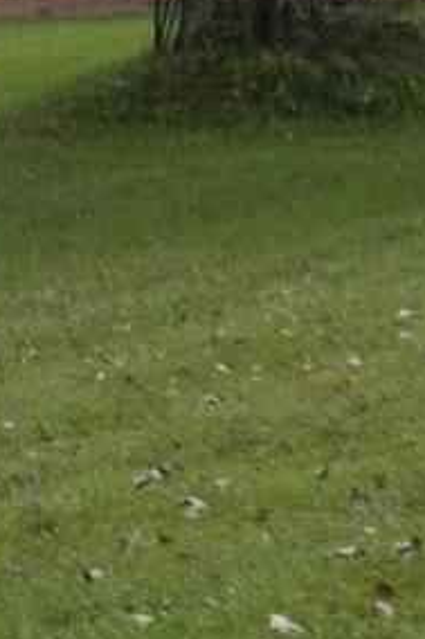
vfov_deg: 8.4
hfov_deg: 5.6
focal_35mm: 242
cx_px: 792
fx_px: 4290
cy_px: -209
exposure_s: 1/80
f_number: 4.2
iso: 80
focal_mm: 7.9
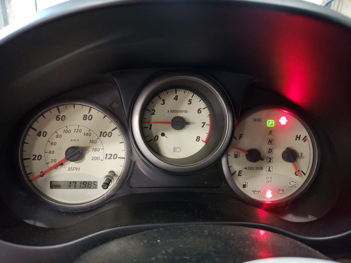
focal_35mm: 26
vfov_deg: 53.1
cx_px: 176
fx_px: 264
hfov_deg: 67.3
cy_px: 132
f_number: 1.5
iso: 443
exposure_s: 1/24
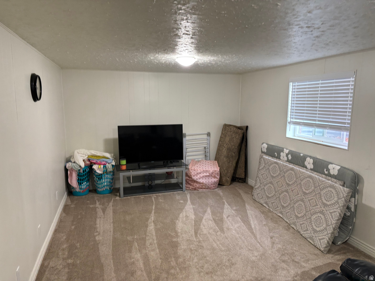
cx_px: 188
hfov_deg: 67.3
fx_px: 282
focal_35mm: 26
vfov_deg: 53.1
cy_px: 140
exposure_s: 1/60
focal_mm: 5.96
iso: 200
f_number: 1.6
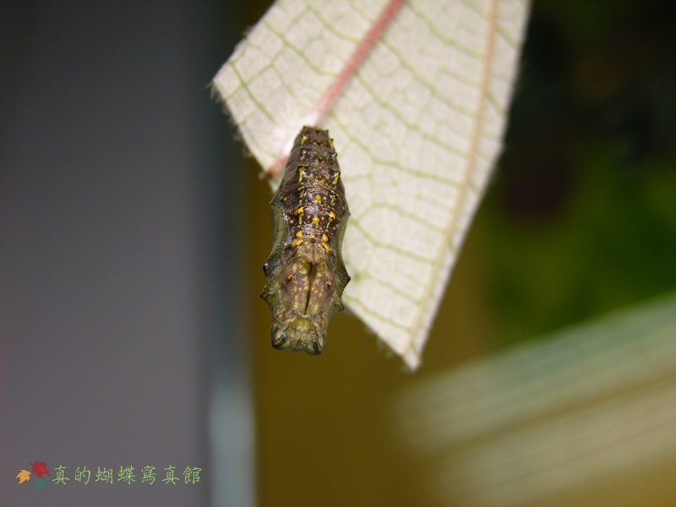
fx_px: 2148
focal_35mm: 110
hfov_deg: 17.9
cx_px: 338
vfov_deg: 13.5
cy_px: 254
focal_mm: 27.3
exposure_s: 1/38.6
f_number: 3.7
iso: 50
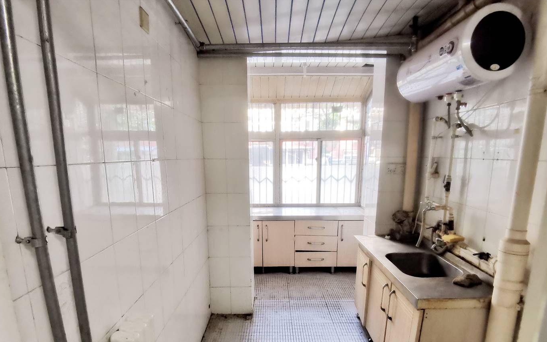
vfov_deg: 61.4
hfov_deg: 88.0
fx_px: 283
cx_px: 271
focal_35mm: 19
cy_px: 215
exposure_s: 1/33.3
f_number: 2.2
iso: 400
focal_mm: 2.26
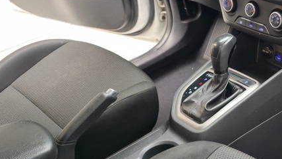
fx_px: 449
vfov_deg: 20.0
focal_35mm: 60
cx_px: 280
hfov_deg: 32.2
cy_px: 55
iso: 125
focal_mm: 6.3
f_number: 1.7
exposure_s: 1/60
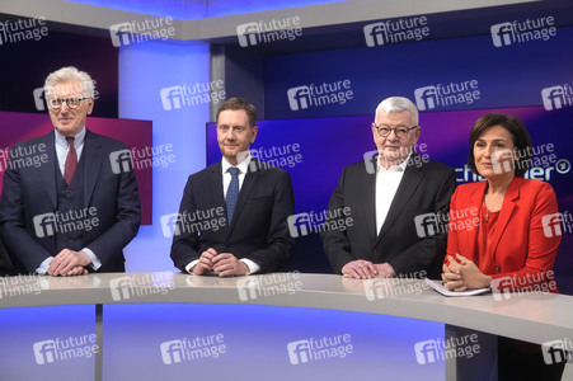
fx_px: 716
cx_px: 286
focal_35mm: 45
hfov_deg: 43.6
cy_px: 190
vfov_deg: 29.8
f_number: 2.2
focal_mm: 30
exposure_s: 1/320
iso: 640
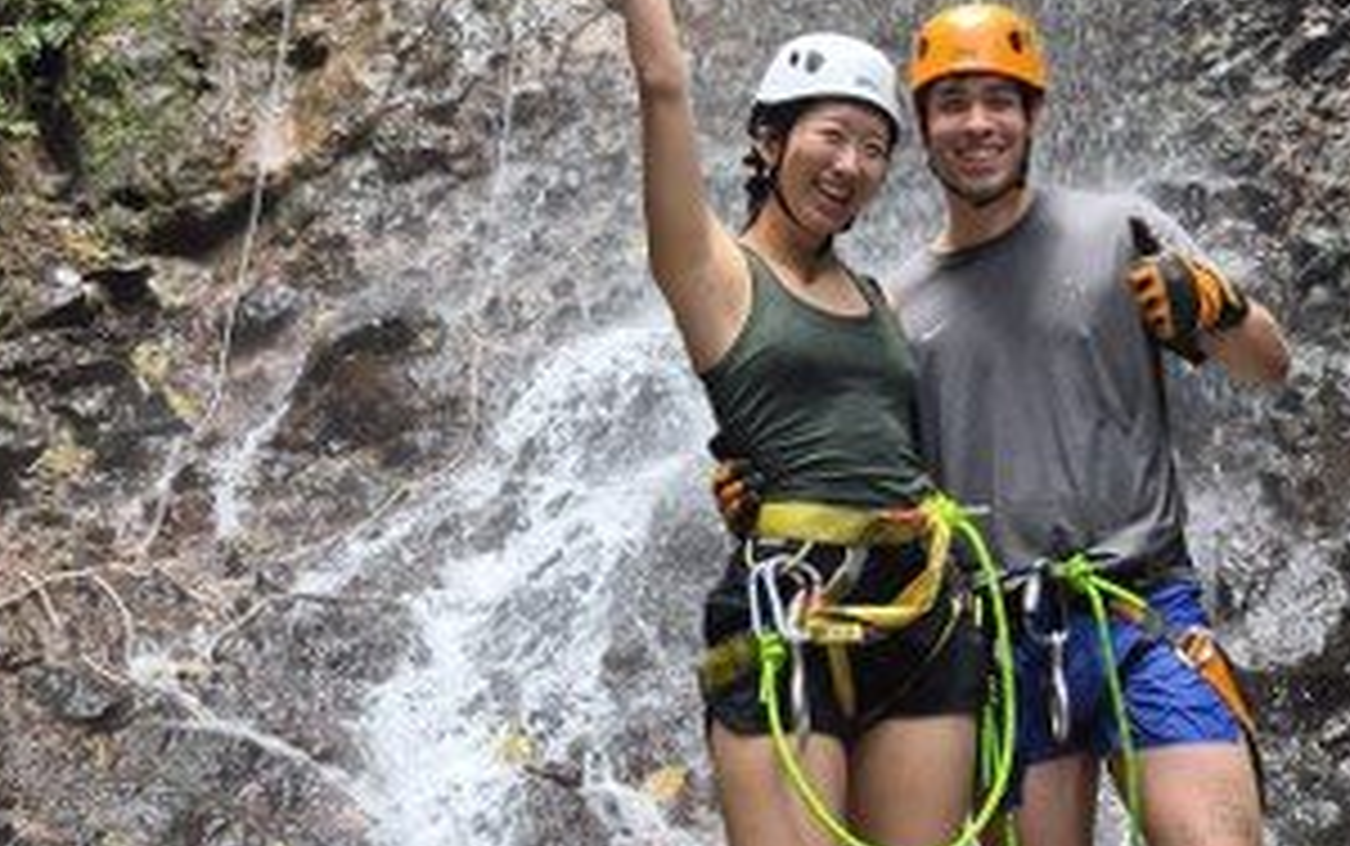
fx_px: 1915
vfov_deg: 23.9
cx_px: 868
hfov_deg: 38.5
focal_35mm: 52
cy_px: 18
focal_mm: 5.4
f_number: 1.8
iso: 80
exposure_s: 1/180
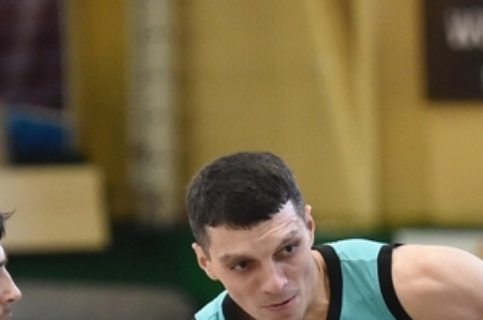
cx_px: 301
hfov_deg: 3.8
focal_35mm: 539
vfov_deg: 2.5
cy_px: 368
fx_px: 7220
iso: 4000
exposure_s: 1/1000
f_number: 2.8
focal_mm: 125
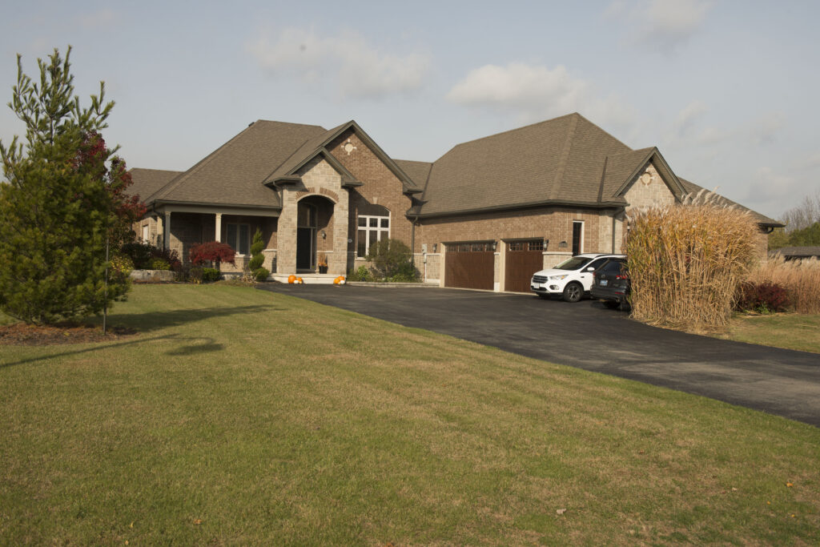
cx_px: 410
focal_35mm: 34
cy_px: 274
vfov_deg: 38.9
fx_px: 775
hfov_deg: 55.8
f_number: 8
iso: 125
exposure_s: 1/250
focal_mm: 34
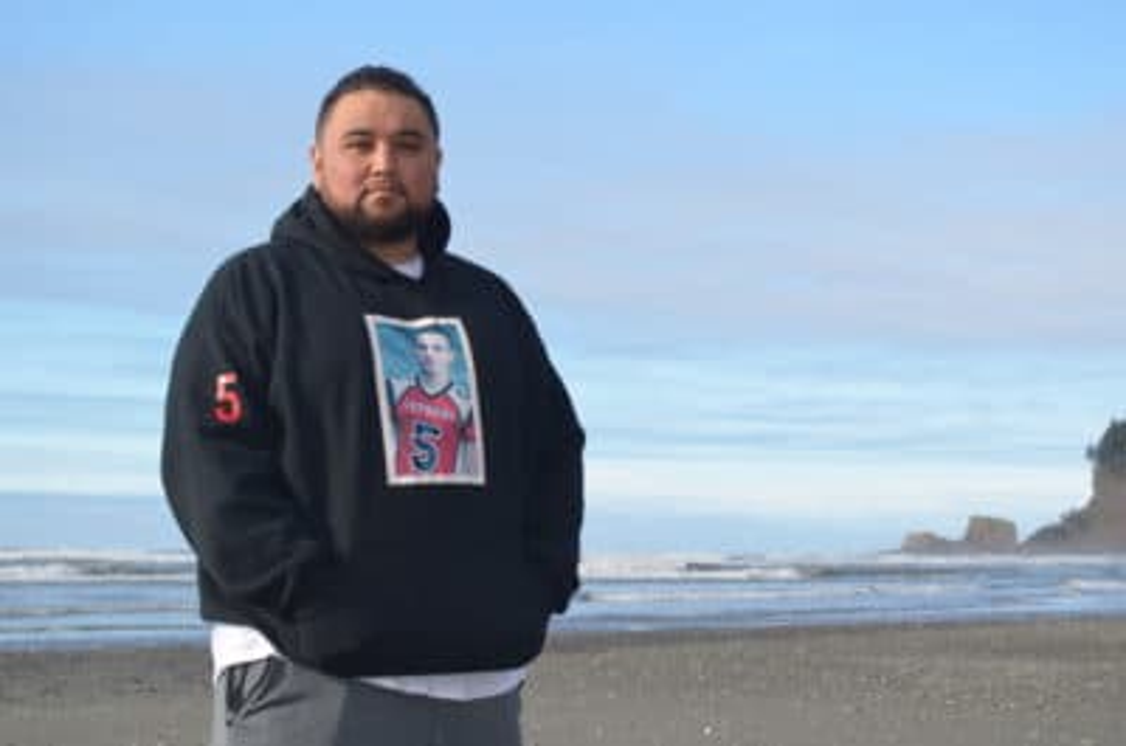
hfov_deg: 28.1
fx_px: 2248
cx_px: 563
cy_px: 373
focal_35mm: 72
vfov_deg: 18.8
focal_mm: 48
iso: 100
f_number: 8
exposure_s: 1/200
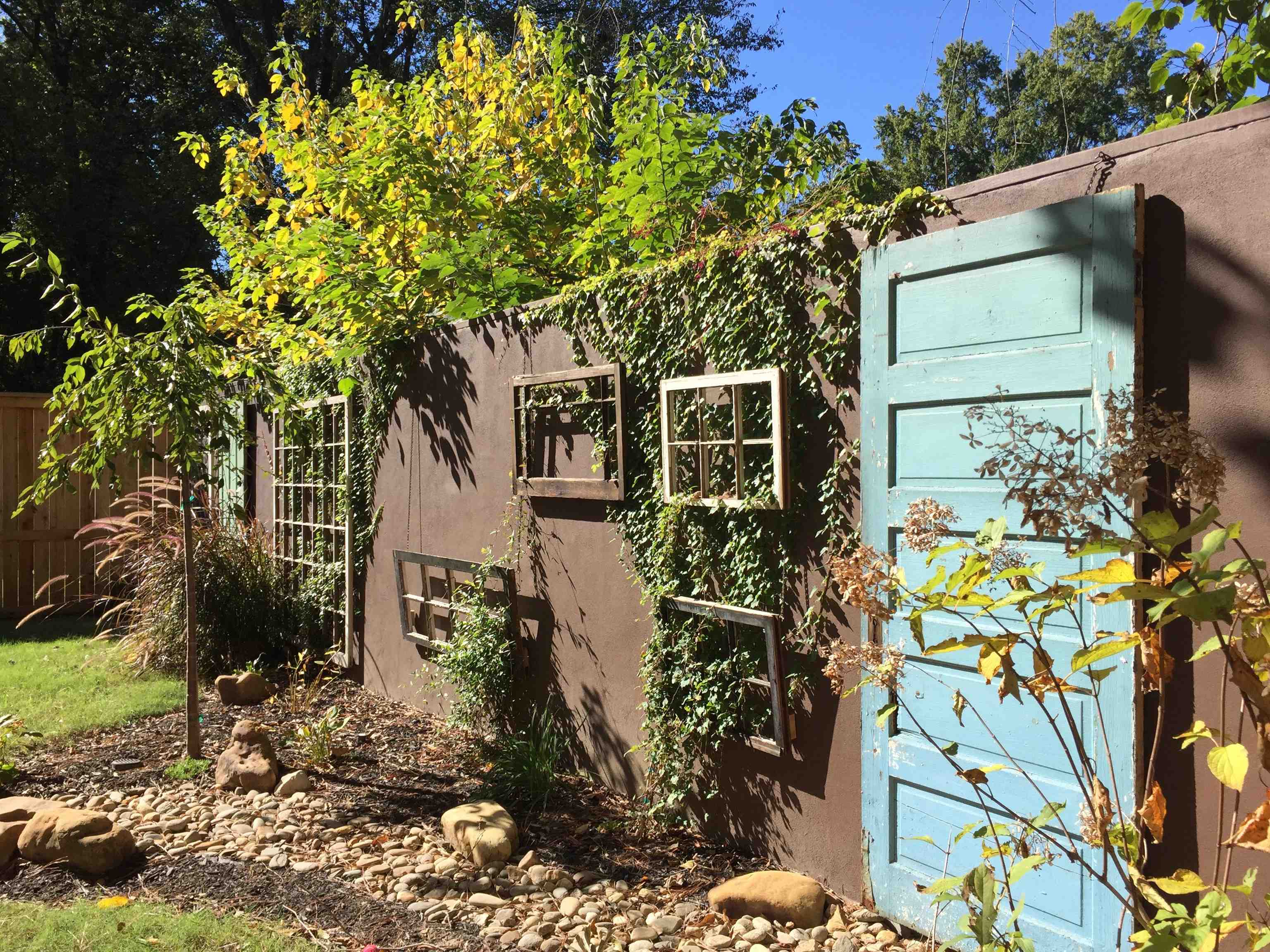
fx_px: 1064
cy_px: 476
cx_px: 635
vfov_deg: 48.2
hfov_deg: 61.7
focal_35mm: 29
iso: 32
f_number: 2.2
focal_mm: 4.15
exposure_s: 1/1276
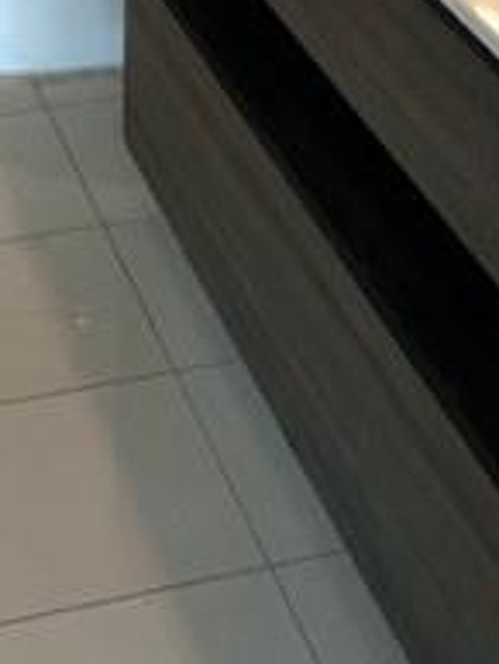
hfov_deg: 16.9
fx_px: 1651
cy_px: -406
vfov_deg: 19.1
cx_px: 28
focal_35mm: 86
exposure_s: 1/121
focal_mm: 5.7
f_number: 1.5
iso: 125
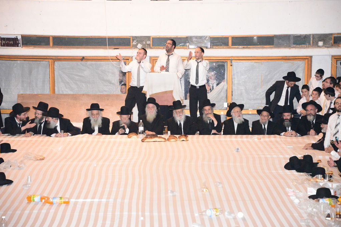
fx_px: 1165
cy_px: 114
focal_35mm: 123
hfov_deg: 16.7
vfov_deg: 11.1
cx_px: 170
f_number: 5.6
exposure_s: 1/60
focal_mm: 122
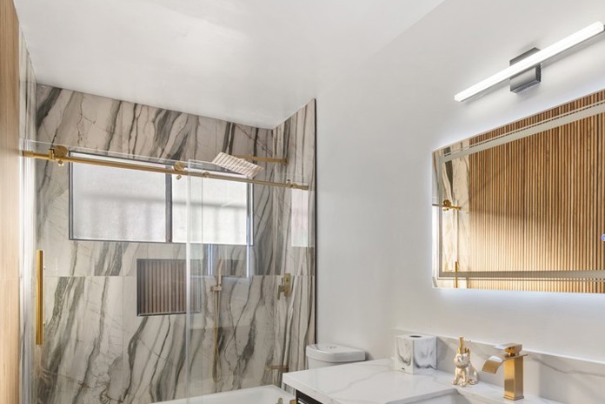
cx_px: 411
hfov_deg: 69.2
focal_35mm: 25
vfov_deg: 50.2
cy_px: 275
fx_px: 420
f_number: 5.6
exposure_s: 1/20
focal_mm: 17
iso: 400
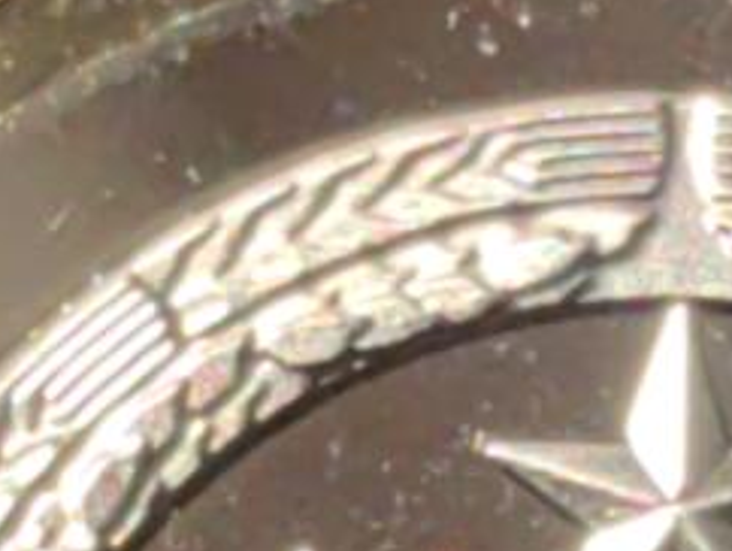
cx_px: 720
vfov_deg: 2.9
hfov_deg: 3.9
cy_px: 1066
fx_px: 10689
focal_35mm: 505
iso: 50
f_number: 2
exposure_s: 1/90
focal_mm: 5.75
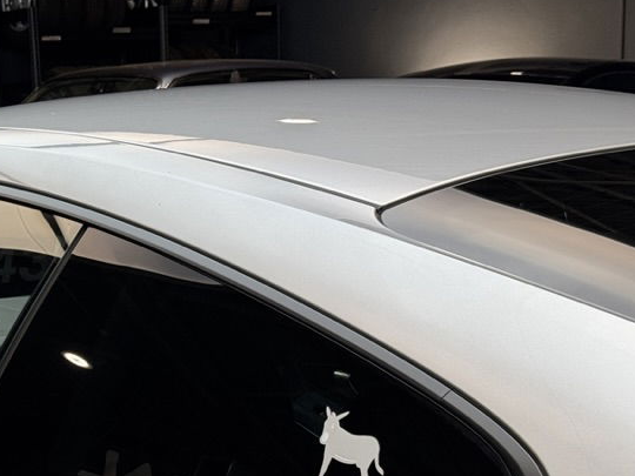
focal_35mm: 91
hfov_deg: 21.0
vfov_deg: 16.0
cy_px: 425
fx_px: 1669
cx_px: 40
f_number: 1.78
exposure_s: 1/100
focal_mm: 6.76
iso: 80
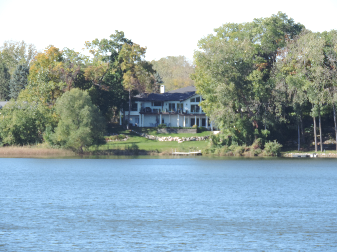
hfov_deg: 6.6
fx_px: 2921
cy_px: 126
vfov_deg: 5.0
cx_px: 168
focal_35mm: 300
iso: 110
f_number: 4.8
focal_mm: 53.5
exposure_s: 1/200
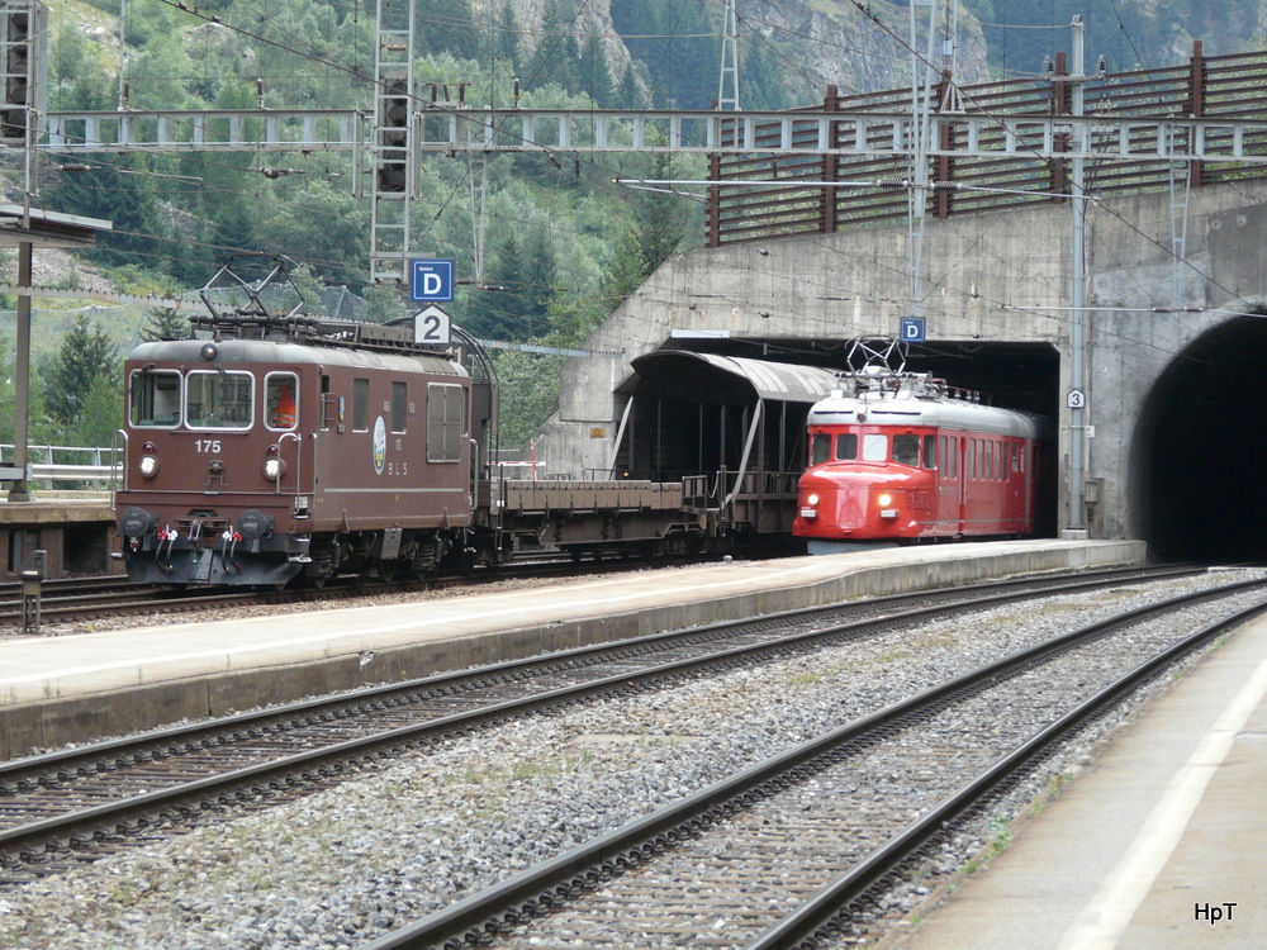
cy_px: 475
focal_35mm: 164
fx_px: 6003
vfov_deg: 9.1
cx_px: 634
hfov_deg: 12.0
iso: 200
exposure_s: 1/200
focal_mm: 27
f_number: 3.6
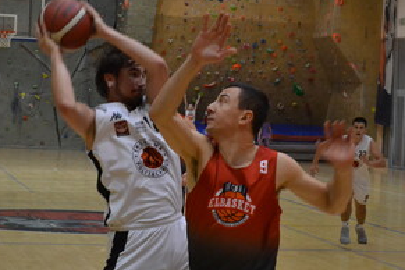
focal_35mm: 121
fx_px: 1358
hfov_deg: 17.0
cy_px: 146
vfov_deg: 11.4
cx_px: 192
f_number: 5.6
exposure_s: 1/250
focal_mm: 55
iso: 3200
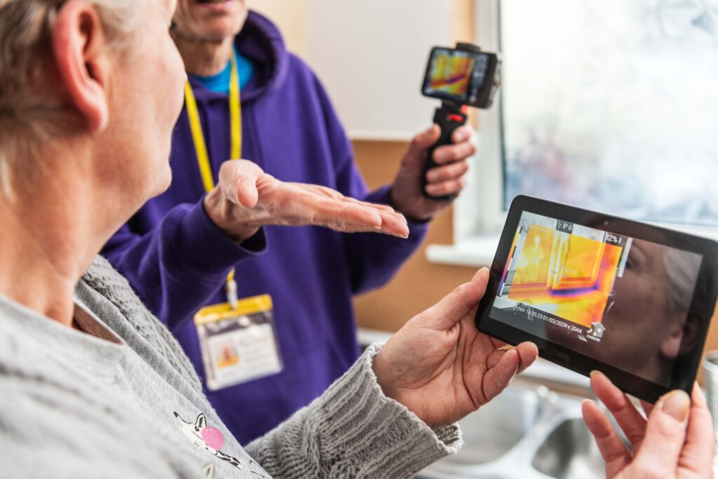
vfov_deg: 35.1
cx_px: 359
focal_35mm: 38
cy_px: 240
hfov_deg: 50.7
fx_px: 758
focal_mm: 38
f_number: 3.2
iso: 320
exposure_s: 1/80
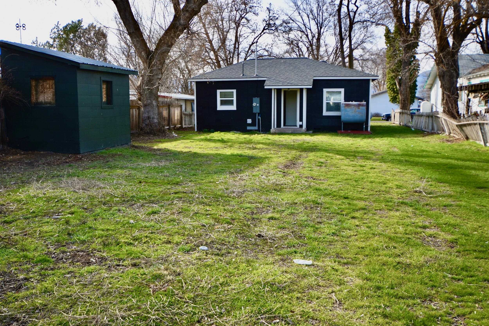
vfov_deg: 40.0
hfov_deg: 57.2
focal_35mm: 33
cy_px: 163
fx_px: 448
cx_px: 244
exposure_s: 1/250
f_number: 6.3
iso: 200
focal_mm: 22
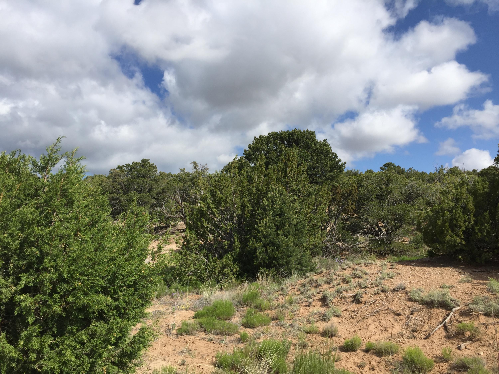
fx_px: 418
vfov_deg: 48.2
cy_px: 187
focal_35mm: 29
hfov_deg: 61.7
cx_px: 250
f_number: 2.2
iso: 32
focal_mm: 4.15
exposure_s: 1/2475
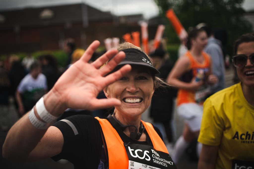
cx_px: 127
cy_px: 84
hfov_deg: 37.9
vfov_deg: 25.7
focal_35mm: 52
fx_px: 370
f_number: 1.8
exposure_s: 1/3200
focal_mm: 35
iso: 100
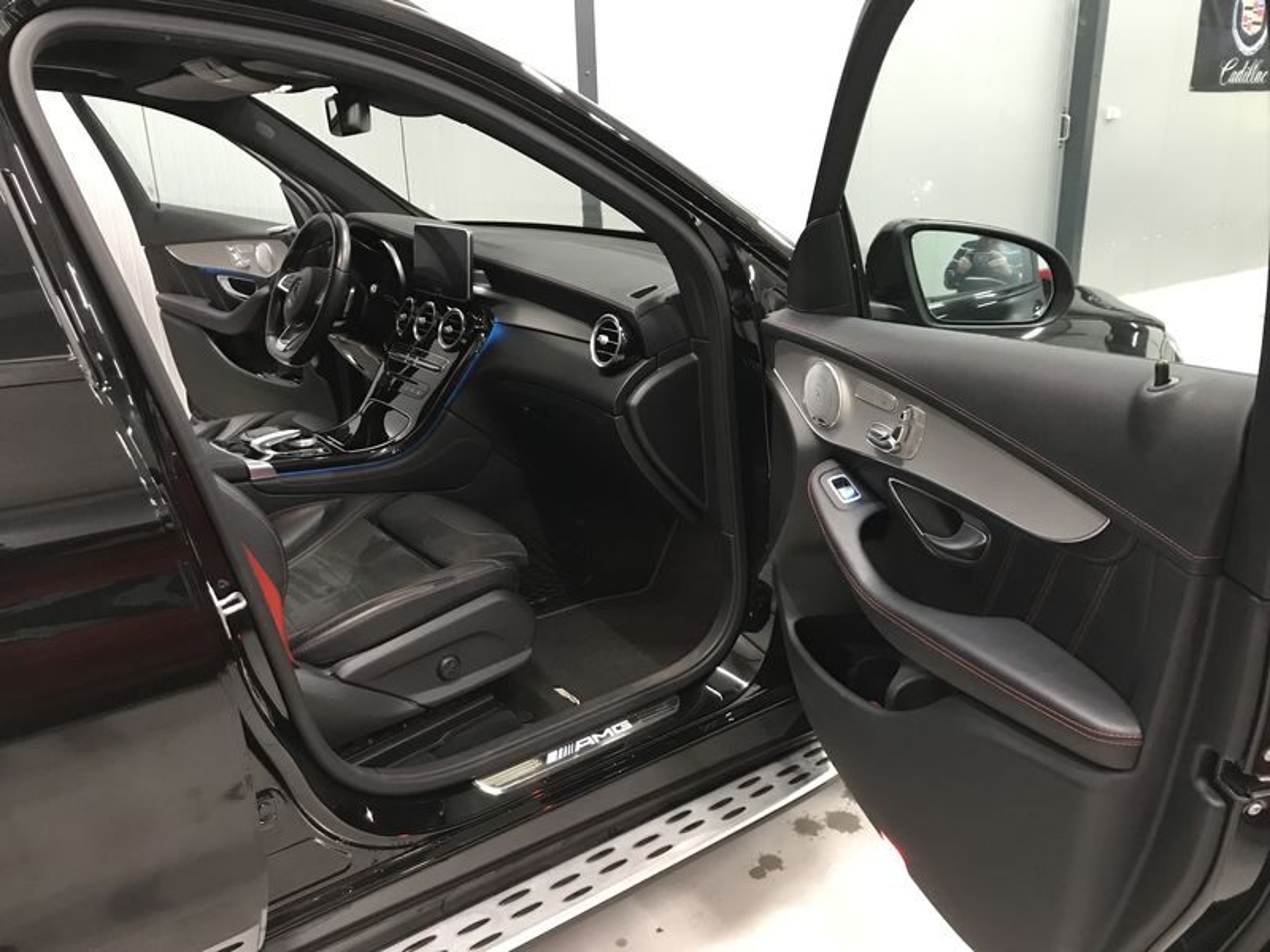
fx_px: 1027
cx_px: 635
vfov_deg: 49.7
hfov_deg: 63.4
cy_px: 476
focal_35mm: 28
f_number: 1.8
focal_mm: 3.99
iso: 80
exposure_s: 1/7
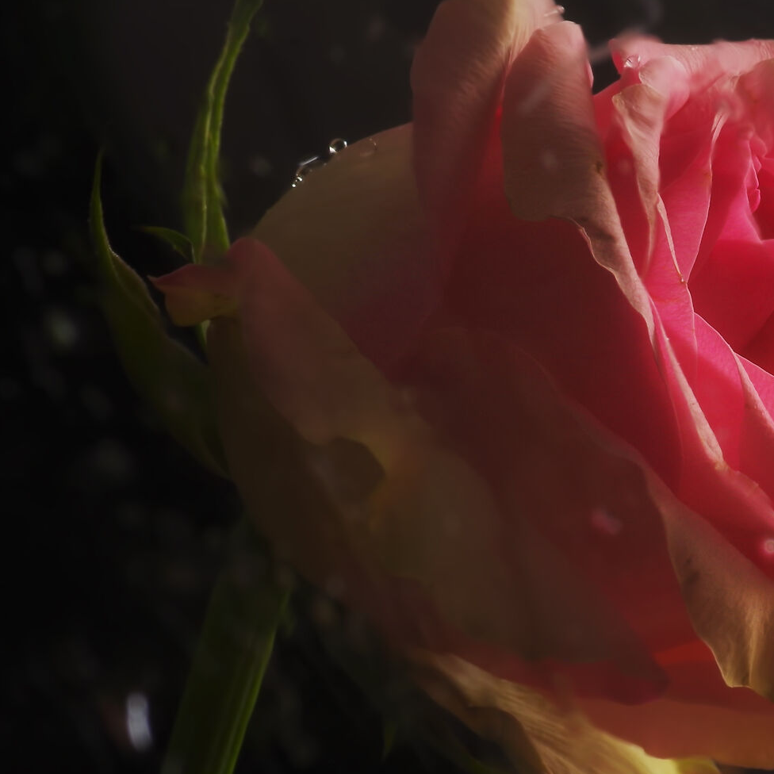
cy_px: 444
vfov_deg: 5.6
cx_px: 620
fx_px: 7918
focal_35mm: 313
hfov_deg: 5.6
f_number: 16
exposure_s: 5
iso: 100
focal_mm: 100
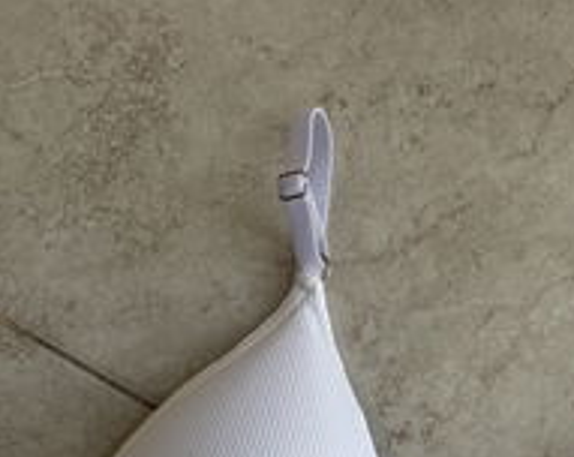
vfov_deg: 17.8
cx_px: 448
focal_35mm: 71
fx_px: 1204
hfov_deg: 26.4
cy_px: 789
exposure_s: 1/100
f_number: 1.6
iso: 100
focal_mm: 5.96
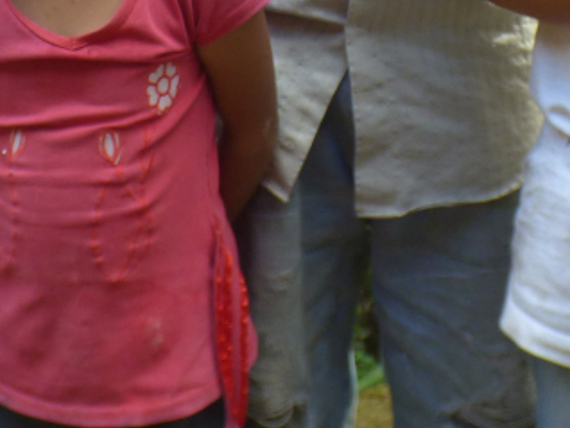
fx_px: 1368
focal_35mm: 83
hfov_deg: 23.5
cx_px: 246
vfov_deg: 16.3
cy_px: -206
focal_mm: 3.88
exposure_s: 1/80
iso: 100
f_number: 2.9
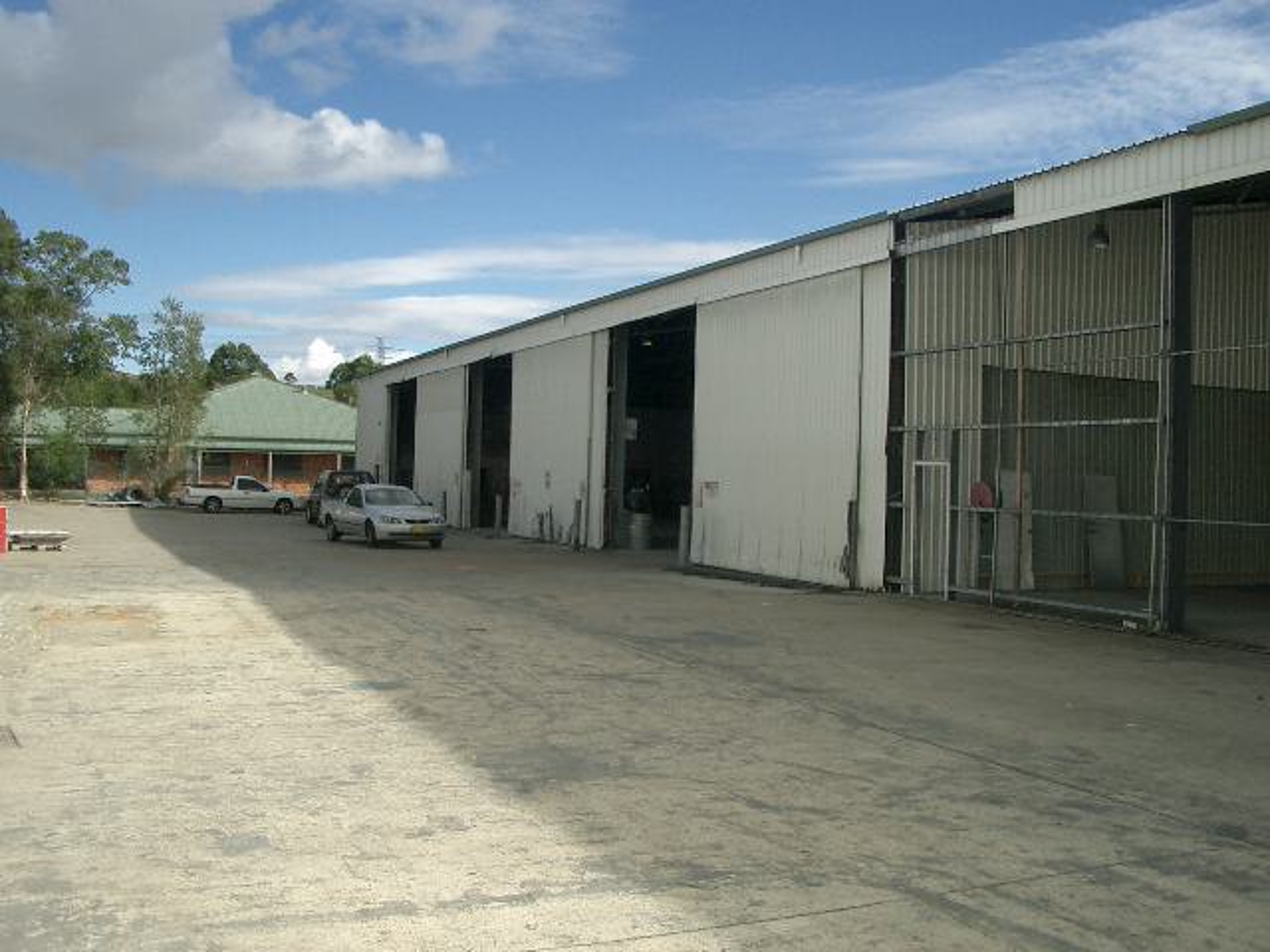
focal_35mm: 35
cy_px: 476
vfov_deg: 40.7
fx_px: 1284
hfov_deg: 52.6
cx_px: 635
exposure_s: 1/400
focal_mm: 5.8
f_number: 4.3
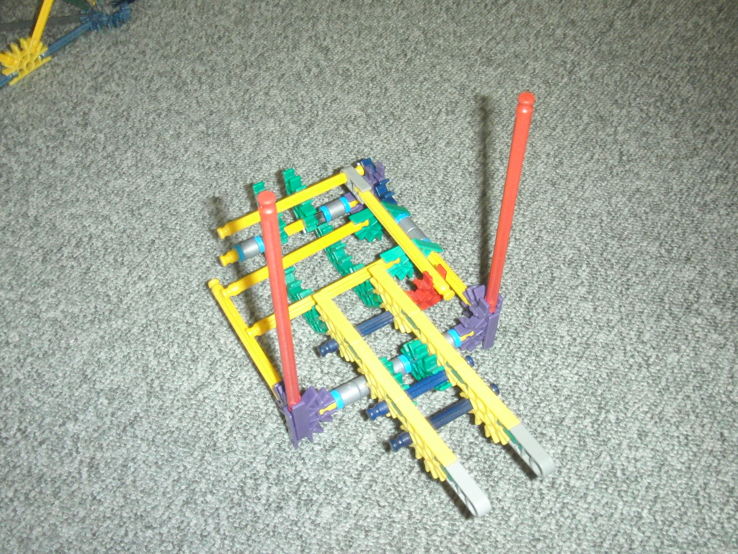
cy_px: 277
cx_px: 369
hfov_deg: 49.0
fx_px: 810
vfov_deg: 37.7
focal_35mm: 38
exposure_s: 1/40
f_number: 3.9
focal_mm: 6.66
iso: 400
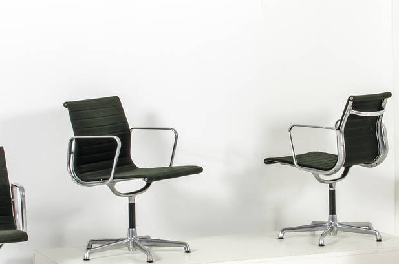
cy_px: 163
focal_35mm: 119
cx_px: 219
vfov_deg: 11.5
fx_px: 1318
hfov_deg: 17.2
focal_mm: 35
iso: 100
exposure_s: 1/200
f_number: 16
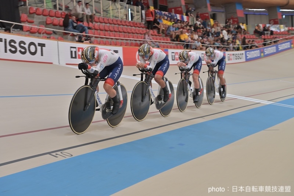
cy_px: 98
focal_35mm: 70
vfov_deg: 19.4
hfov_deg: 28.8
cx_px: 147
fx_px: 572
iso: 1250
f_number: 7.1
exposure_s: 1/400
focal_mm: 70
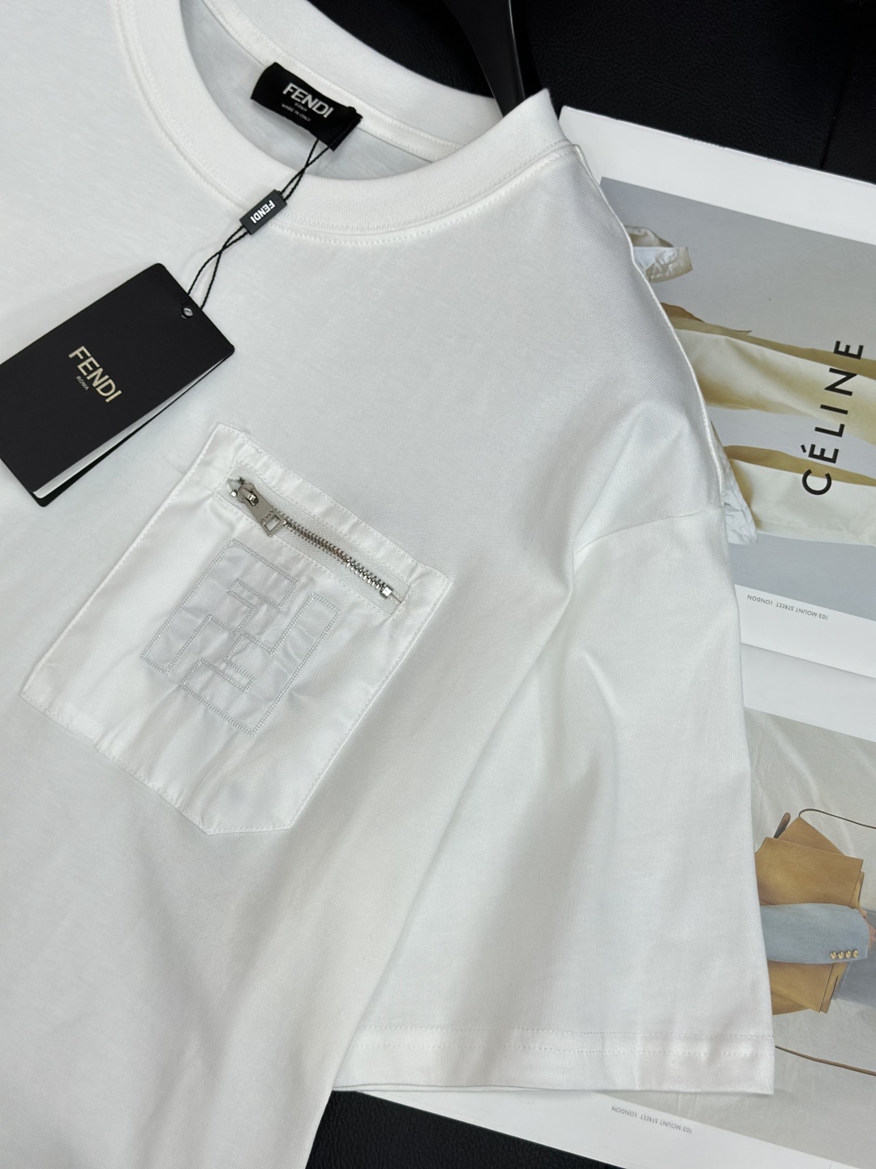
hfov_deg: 30.3
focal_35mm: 48
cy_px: 584
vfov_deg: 39.7
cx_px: 438
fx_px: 1620
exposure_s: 1/1050
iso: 80
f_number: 1.78
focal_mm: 6.86
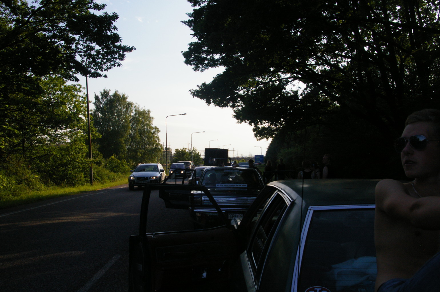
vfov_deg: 36.8
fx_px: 440
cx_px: 220
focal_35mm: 36
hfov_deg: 53.2
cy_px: 146
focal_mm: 24
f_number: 13
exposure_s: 1/750
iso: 800
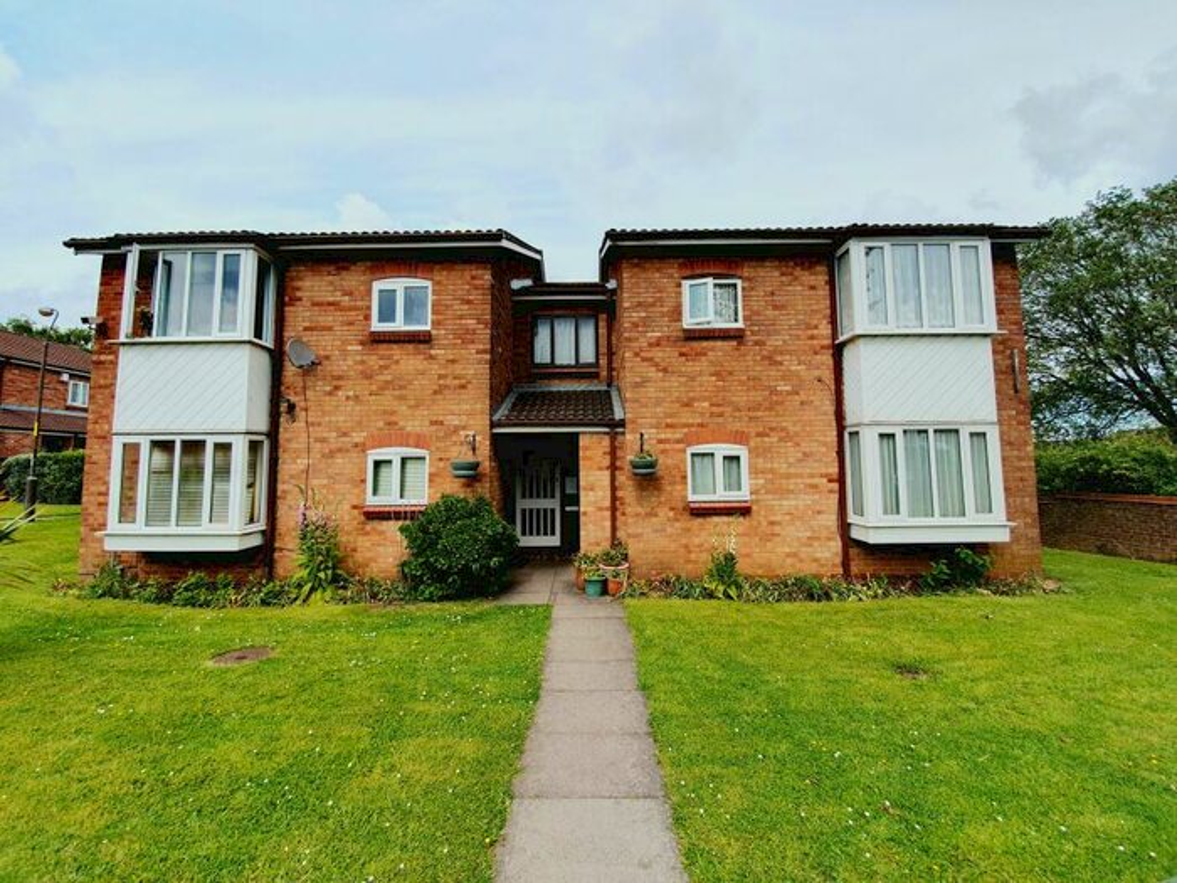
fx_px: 442
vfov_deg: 89.9
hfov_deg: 106.2
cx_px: 588
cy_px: 442
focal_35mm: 13
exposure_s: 1/898
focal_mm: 1.8
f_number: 2.2
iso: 50
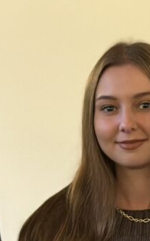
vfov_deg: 9.1
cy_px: 232
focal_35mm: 230
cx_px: 211
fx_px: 1507
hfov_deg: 5.7
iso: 320
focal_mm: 6.86
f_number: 1.78
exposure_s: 1/33
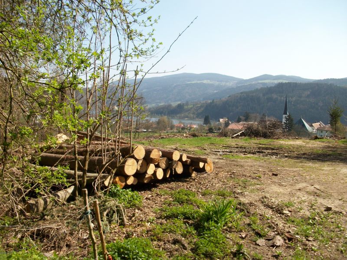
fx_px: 311
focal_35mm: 31
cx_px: 174
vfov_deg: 45.4
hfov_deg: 58.4
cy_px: 130
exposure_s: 1/94.4
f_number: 8.8
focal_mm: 5.7
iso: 80
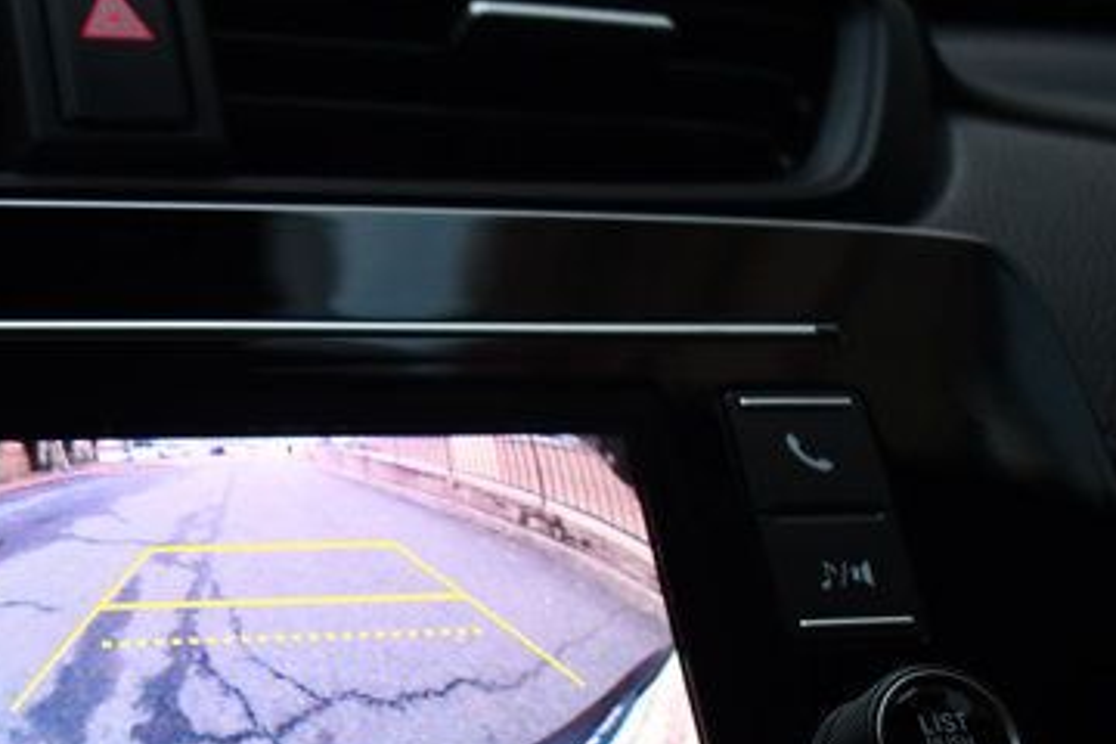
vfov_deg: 14.1
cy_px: 649
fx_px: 2976
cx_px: 223
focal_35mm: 96
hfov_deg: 21.0
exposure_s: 1/125
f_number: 4.8
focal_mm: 36
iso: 1400
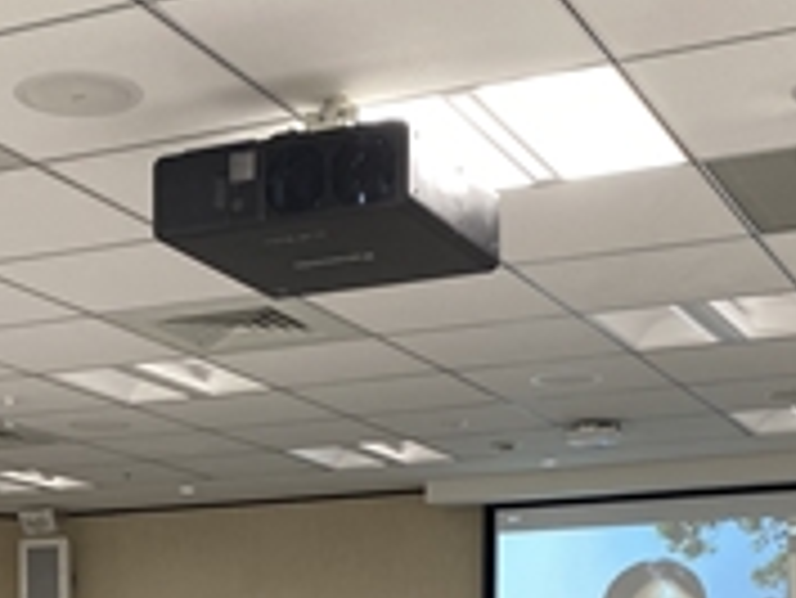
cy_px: 753
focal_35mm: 77
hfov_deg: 25.1
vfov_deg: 18.0
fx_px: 1772
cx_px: 220
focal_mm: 4.25
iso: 125
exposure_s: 1/90
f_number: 1.8
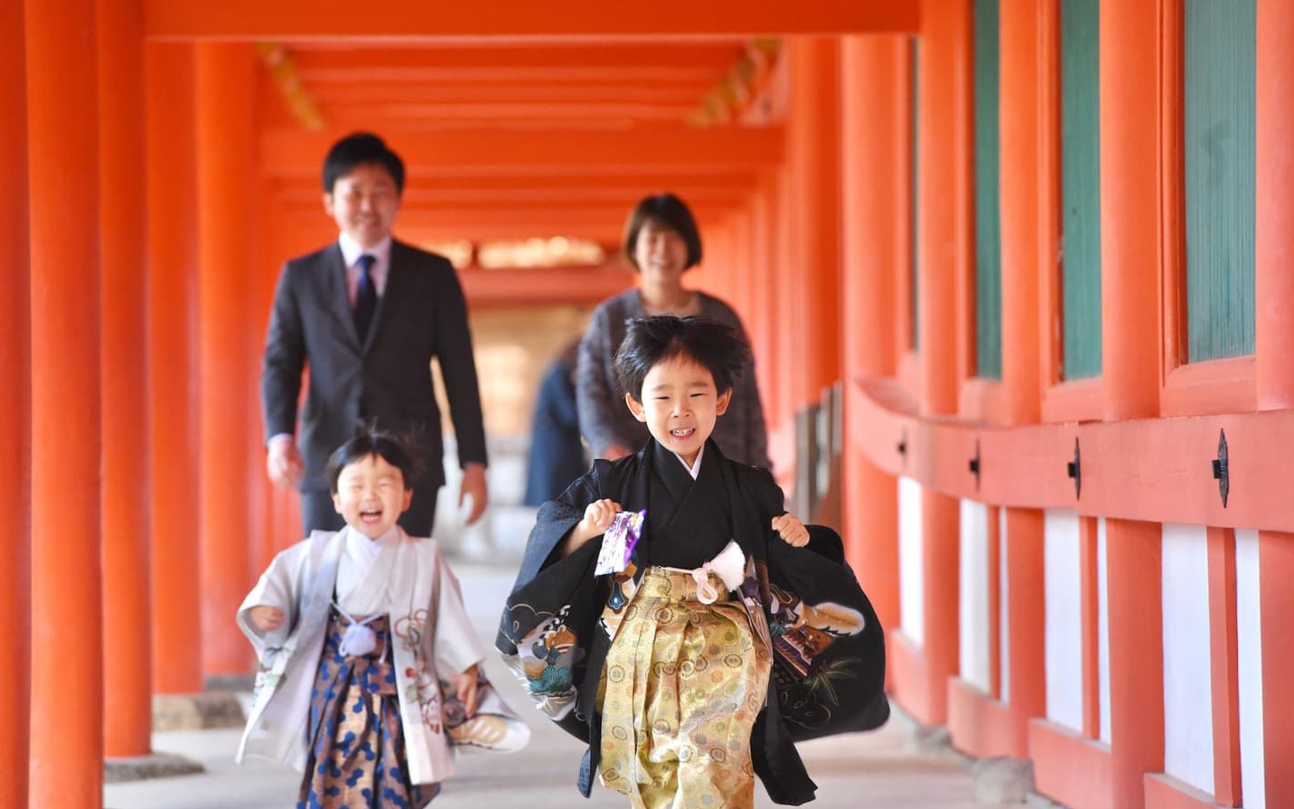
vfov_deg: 6.4
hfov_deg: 10.2
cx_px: 645
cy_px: 423
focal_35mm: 205
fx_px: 7229
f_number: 5.6
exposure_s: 1/250
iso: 2500
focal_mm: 200
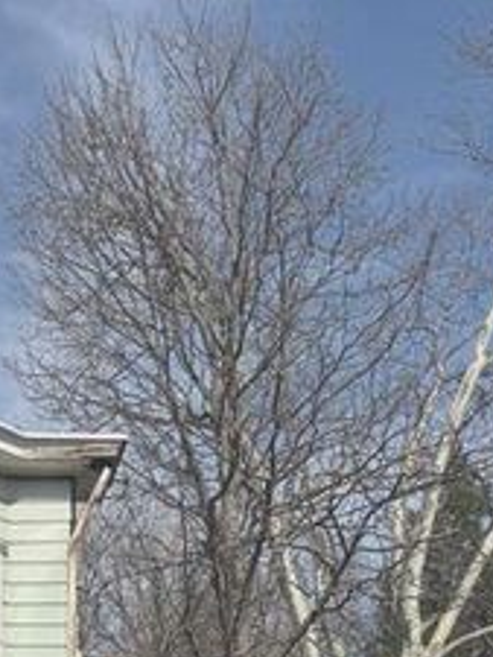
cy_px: 831
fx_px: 1347
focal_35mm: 71
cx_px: -140
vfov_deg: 24.3
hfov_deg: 19.2
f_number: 1.78
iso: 80
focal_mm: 6.76
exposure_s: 1/8130
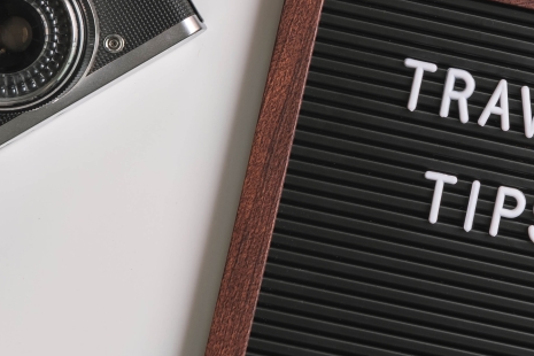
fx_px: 1691
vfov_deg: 11.9
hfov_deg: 17.5
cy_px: -2
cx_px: 534
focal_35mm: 114
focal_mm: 35
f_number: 8
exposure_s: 1/20
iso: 200
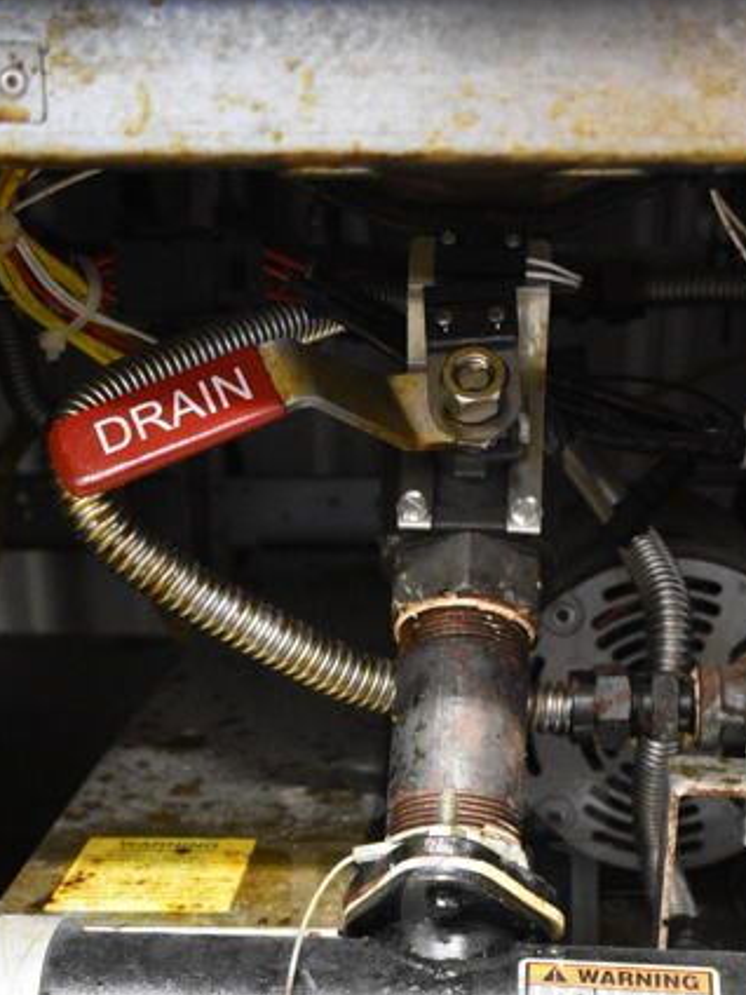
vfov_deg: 32.6
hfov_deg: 26.1
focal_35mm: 56
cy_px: 902
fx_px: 1609
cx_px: 446
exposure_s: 1/30
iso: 2800
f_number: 3.5
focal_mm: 18
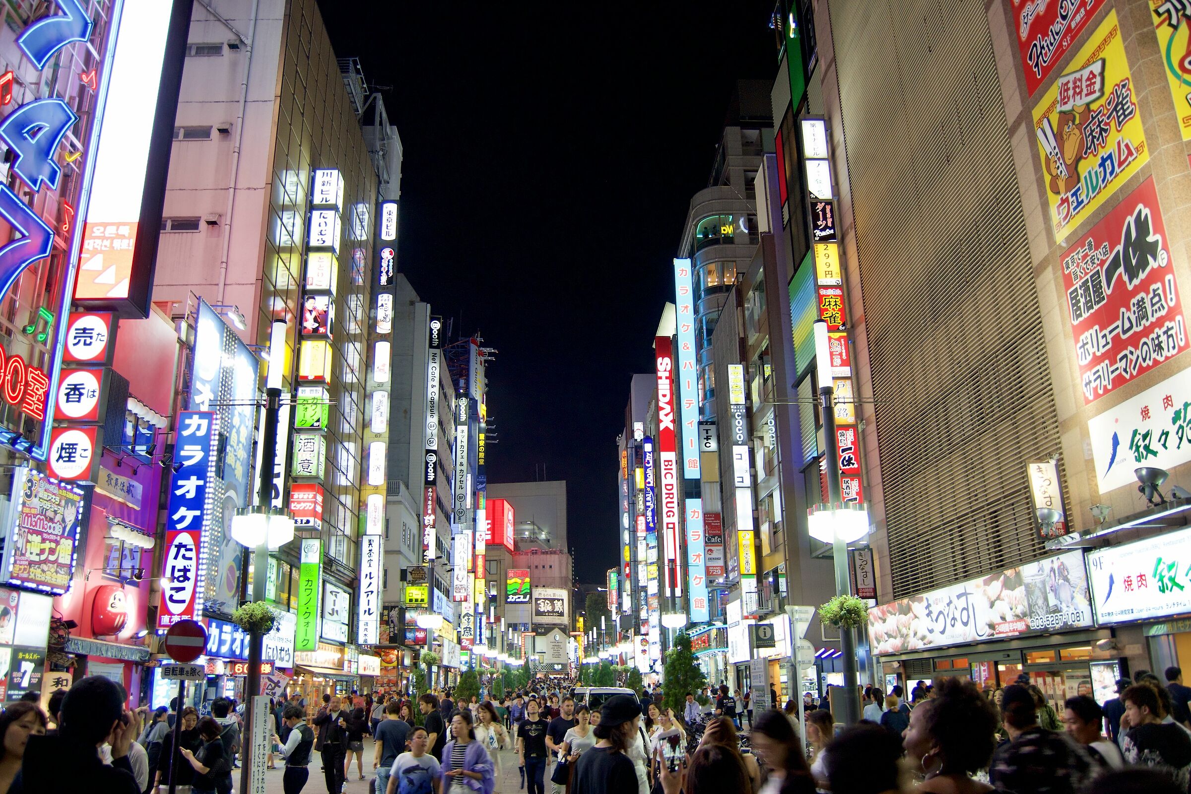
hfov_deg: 67.4
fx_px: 893
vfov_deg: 47.9
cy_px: 397
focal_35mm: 27
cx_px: 596
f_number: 3.5
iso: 200
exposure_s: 1/25
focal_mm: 18
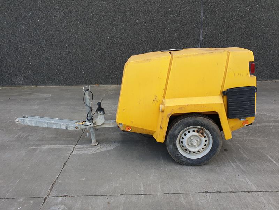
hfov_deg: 67.3
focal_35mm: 26
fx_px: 210
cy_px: 105
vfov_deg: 53.1
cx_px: 140
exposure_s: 1/361
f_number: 2.4
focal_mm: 4.3
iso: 50
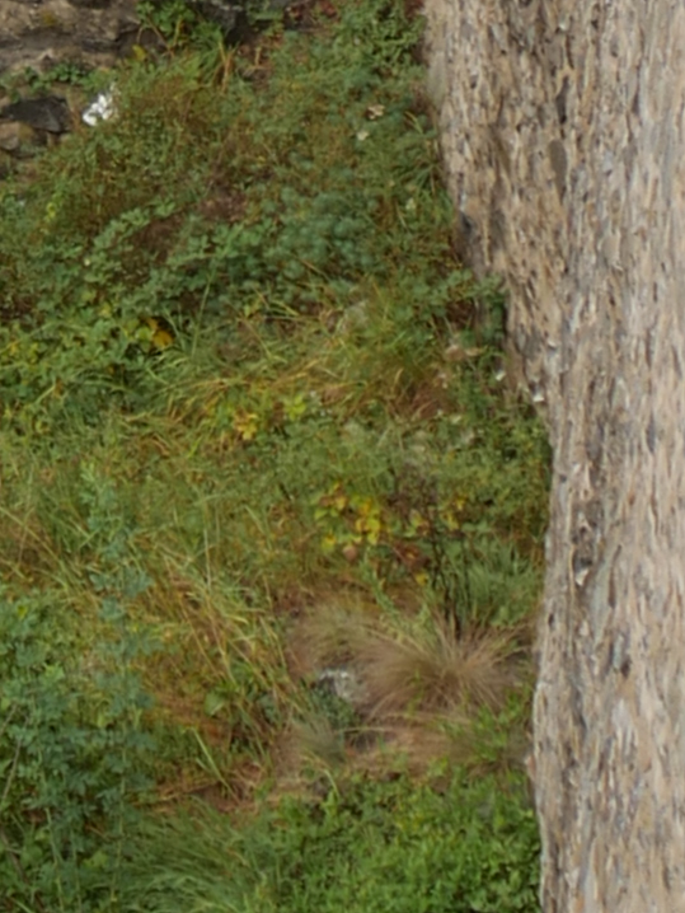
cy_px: -1116
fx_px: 4720
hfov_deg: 7.5
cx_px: -1245
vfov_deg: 10.0
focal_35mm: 179
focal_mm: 14
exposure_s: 1/250
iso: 200
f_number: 5.6
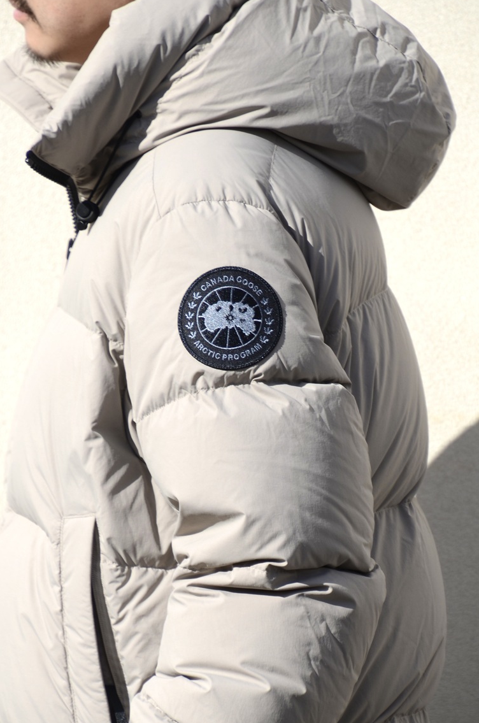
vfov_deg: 5.2
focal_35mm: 399
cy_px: 393
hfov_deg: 3.4
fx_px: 7997
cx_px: 236
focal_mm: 200
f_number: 6.3
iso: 125
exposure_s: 1/800
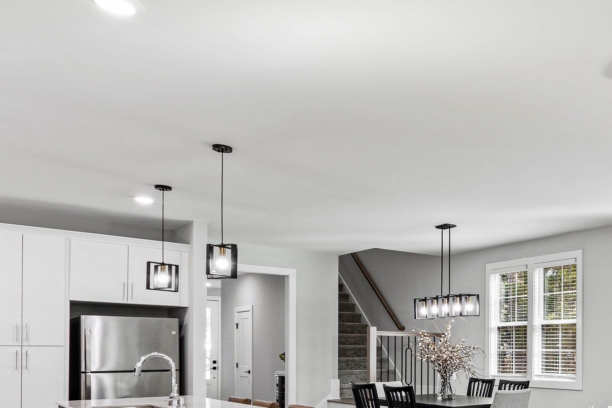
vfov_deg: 36.3
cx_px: 609
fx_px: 578
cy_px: 374
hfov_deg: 46.8
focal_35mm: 34
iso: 100
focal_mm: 10
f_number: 8
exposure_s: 1/4
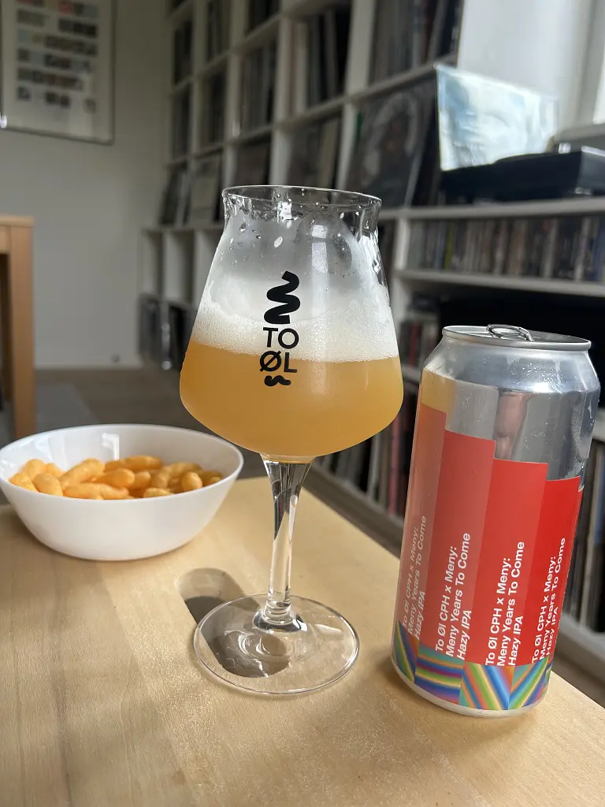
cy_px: 404
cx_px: 302
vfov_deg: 67.3
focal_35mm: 26
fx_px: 606
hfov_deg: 53.1
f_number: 1.5
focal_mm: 5.7
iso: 64
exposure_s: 1/121
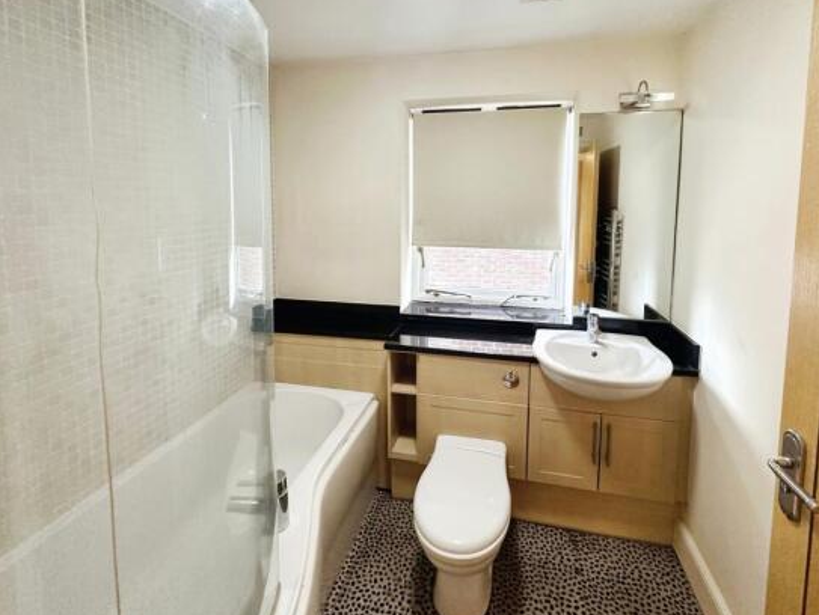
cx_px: 437
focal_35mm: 15
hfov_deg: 98.0
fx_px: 355
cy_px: 311
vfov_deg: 81.8
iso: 250
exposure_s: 1/100
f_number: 2.2
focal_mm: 2.22
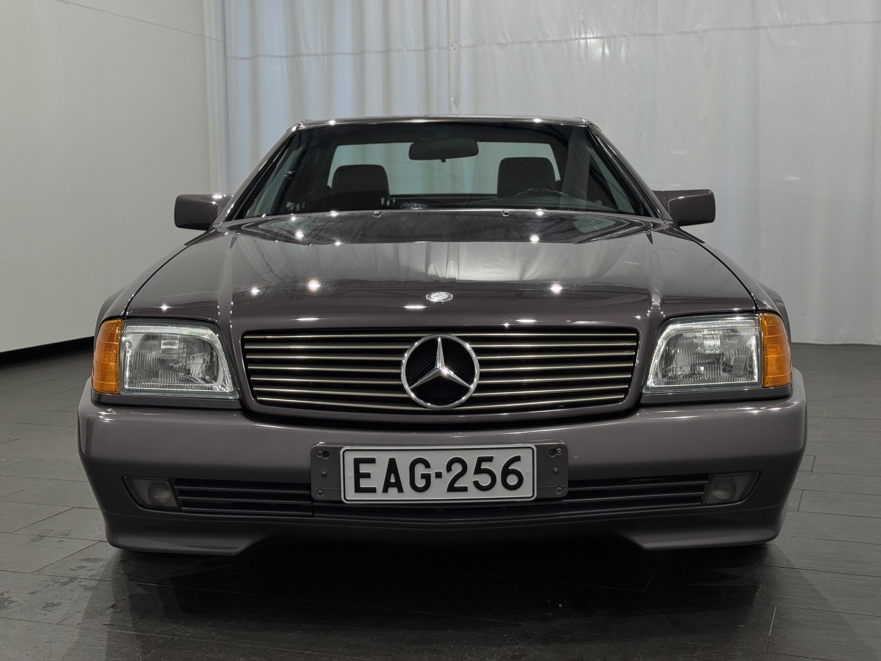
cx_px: 440
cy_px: 330
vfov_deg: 30.3
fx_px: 1222
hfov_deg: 39.7
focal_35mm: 48
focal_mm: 6.76
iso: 64
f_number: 1.78
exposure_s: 1/235
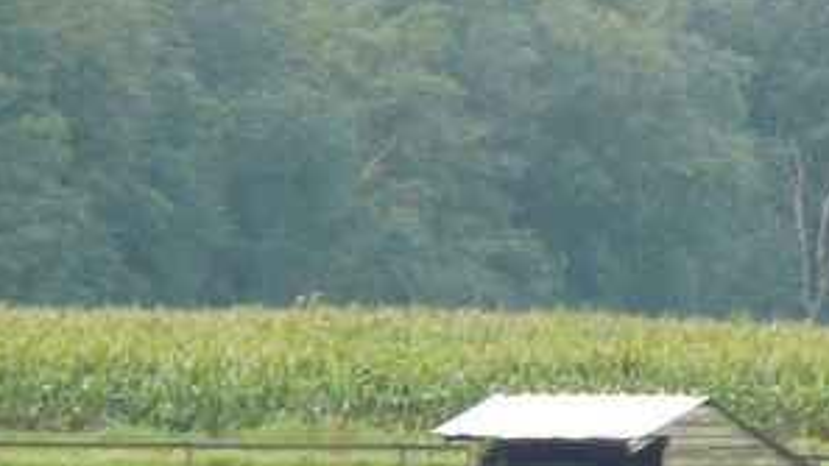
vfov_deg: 1.3
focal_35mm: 952
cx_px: 631
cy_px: 477
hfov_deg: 2.3
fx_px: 20925
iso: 200
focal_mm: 72
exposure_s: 1/200
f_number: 5
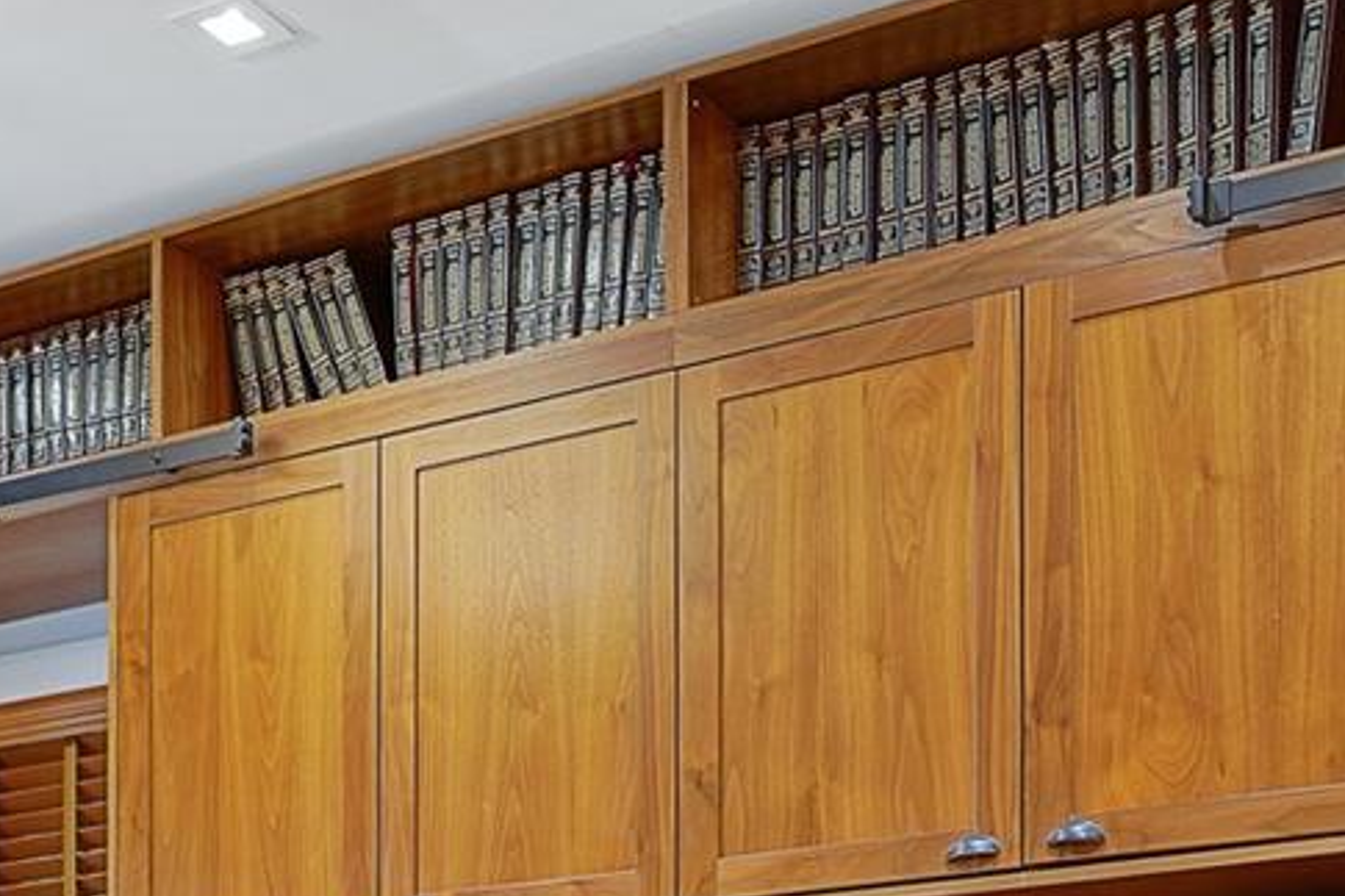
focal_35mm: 66
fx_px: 2465
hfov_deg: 30.5
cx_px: 638
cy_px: 1376
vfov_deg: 18.1
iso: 200
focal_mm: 20
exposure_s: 1/10
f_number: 5.6
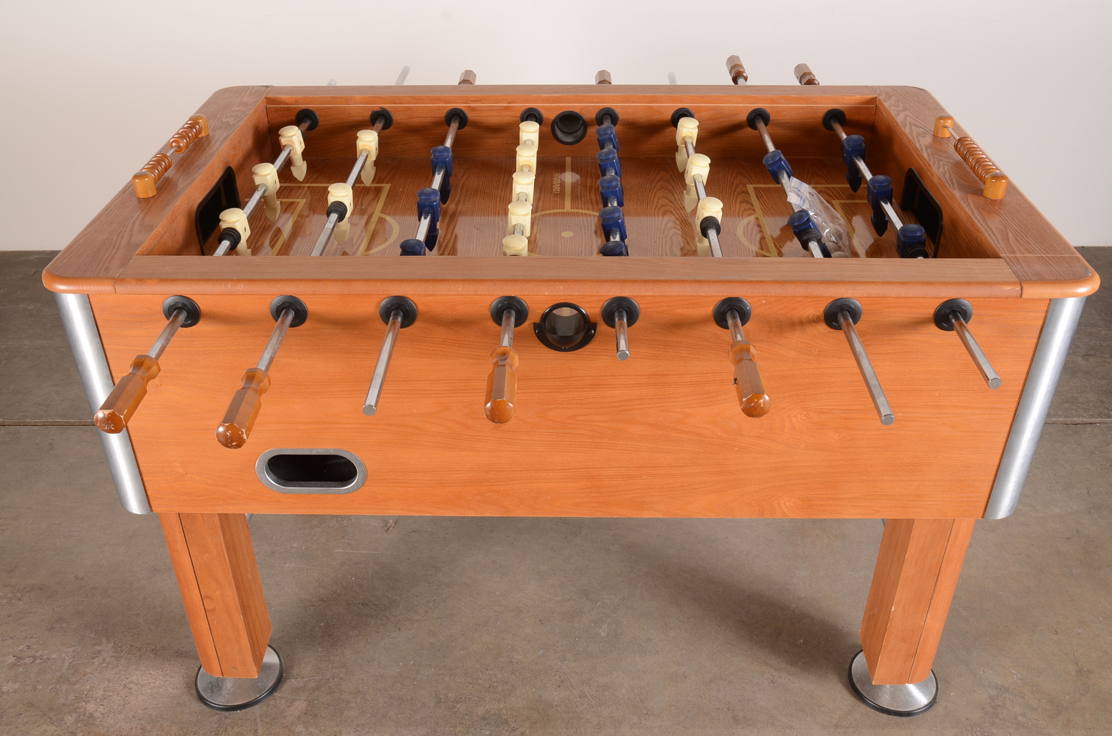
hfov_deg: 57.3
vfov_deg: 39.8
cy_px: 368
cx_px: 556
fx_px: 1017
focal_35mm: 33
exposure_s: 1/80
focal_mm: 22
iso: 125
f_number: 10
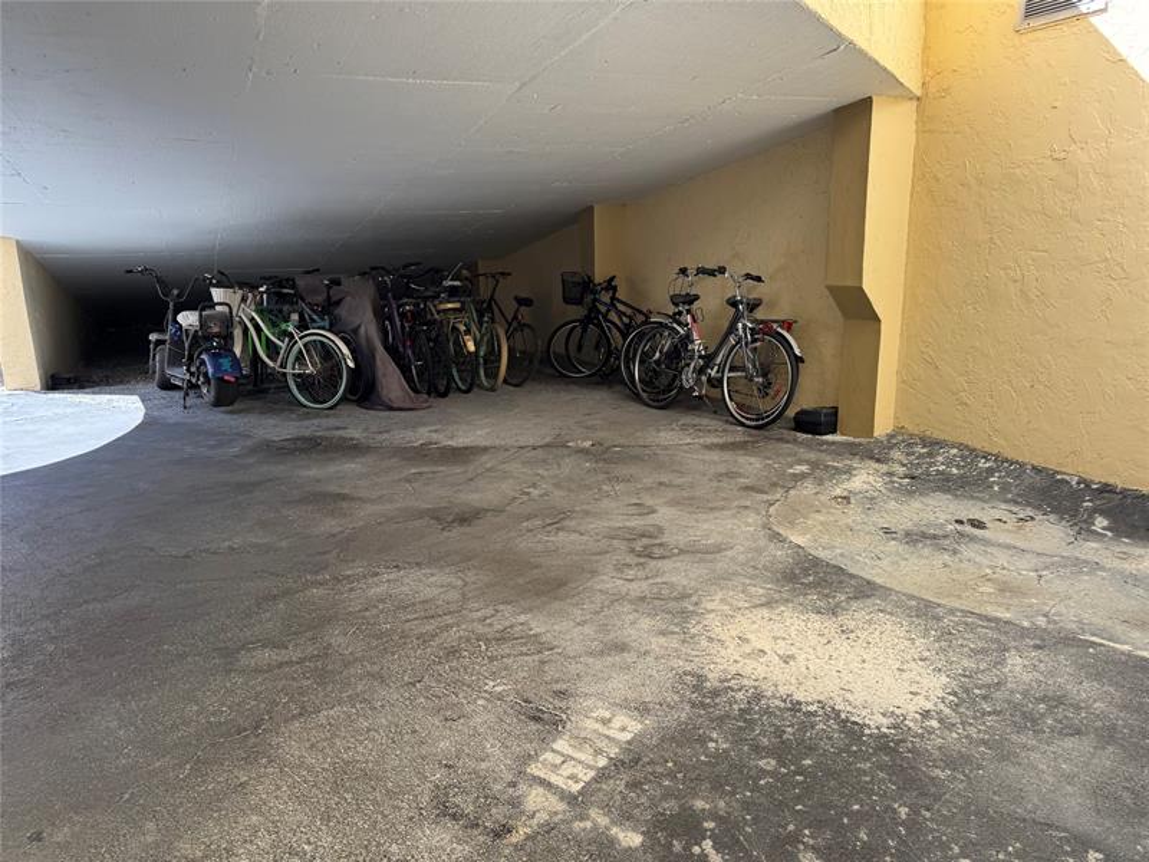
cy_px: 431
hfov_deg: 71.6
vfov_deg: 56.8
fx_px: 797
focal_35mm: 24
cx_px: 574
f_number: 1.78
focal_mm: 6.76
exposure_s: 1/383
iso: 80
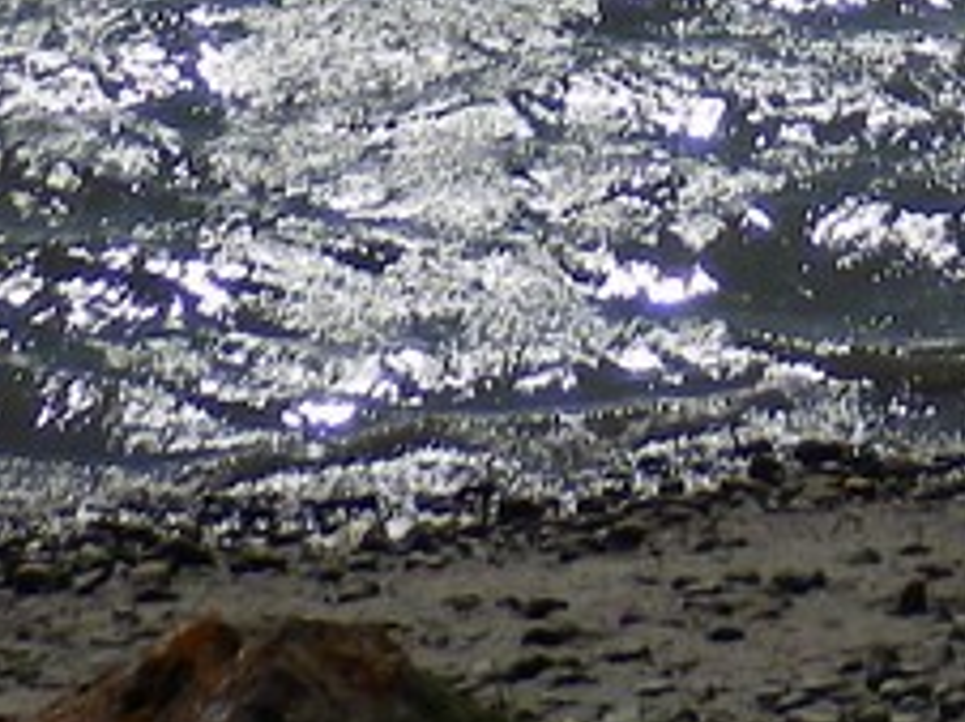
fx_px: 4929
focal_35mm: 177
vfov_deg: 7.6
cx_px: 905
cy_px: -1235
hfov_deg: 11.1
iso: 80
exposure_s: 1/800
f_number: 8.7
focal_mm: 4.5
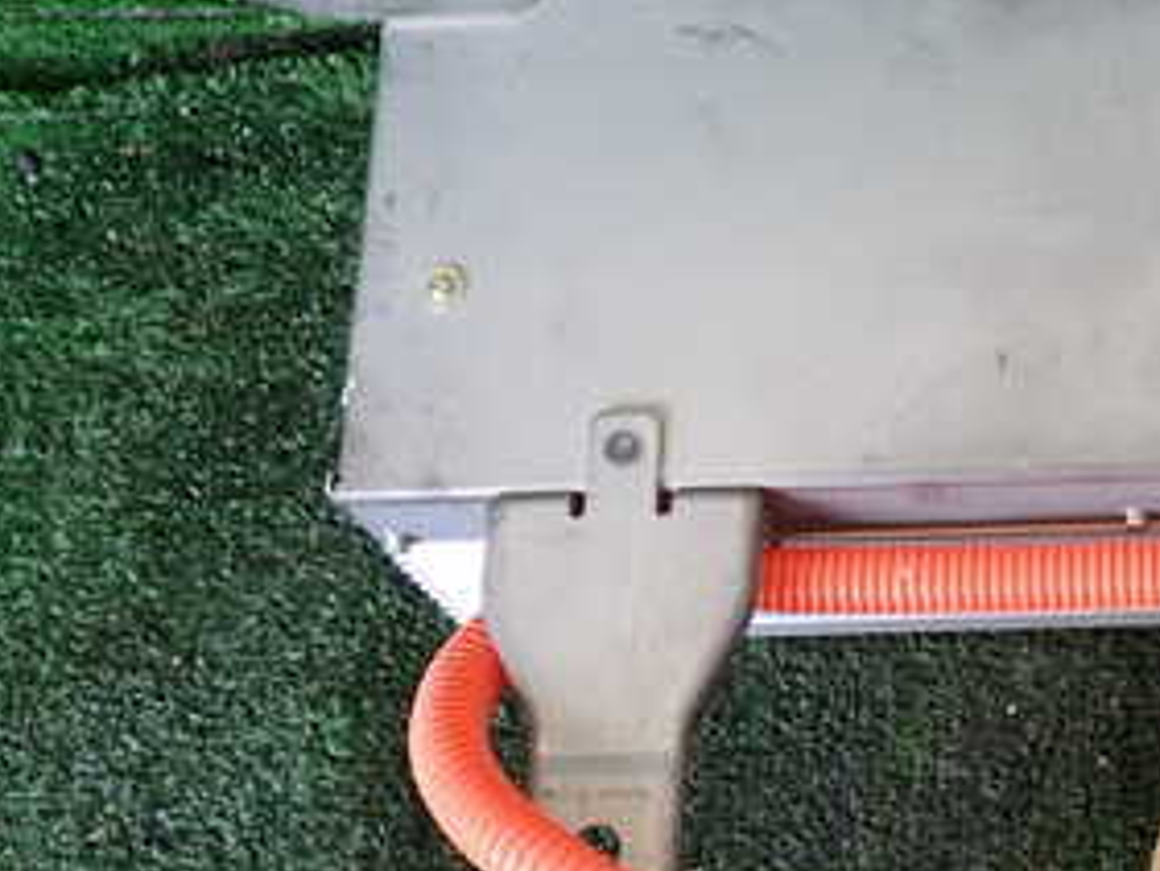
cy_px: 524
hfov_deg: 28.9
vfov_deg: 22.9
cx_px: 1077
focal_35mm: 64
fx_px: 2146
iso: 200
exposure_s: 1/60
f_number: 2.3
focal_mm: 5.4
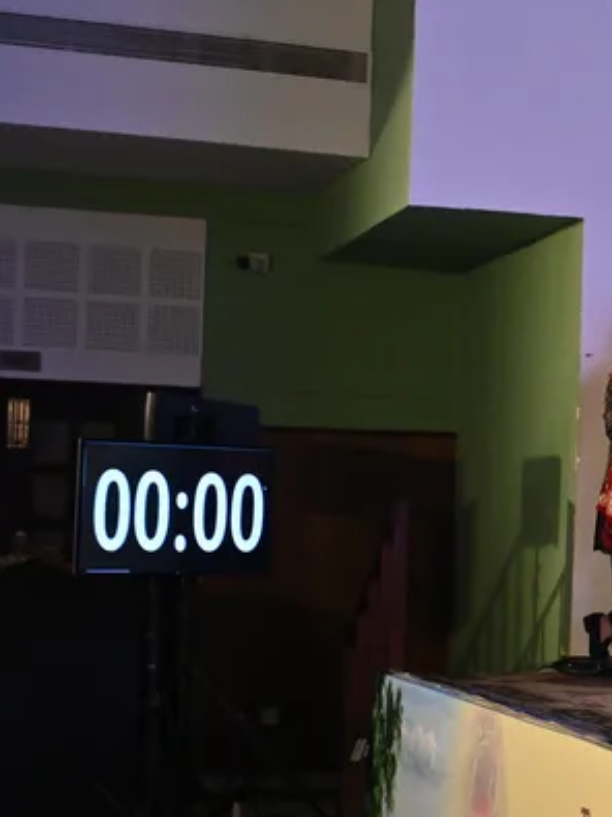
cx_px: 1255
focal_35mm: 109
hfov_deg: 12.0
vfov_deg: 18.0
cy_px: 524
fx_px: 2571
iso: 1250
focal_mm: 35
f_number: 2.2
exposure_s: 1/400
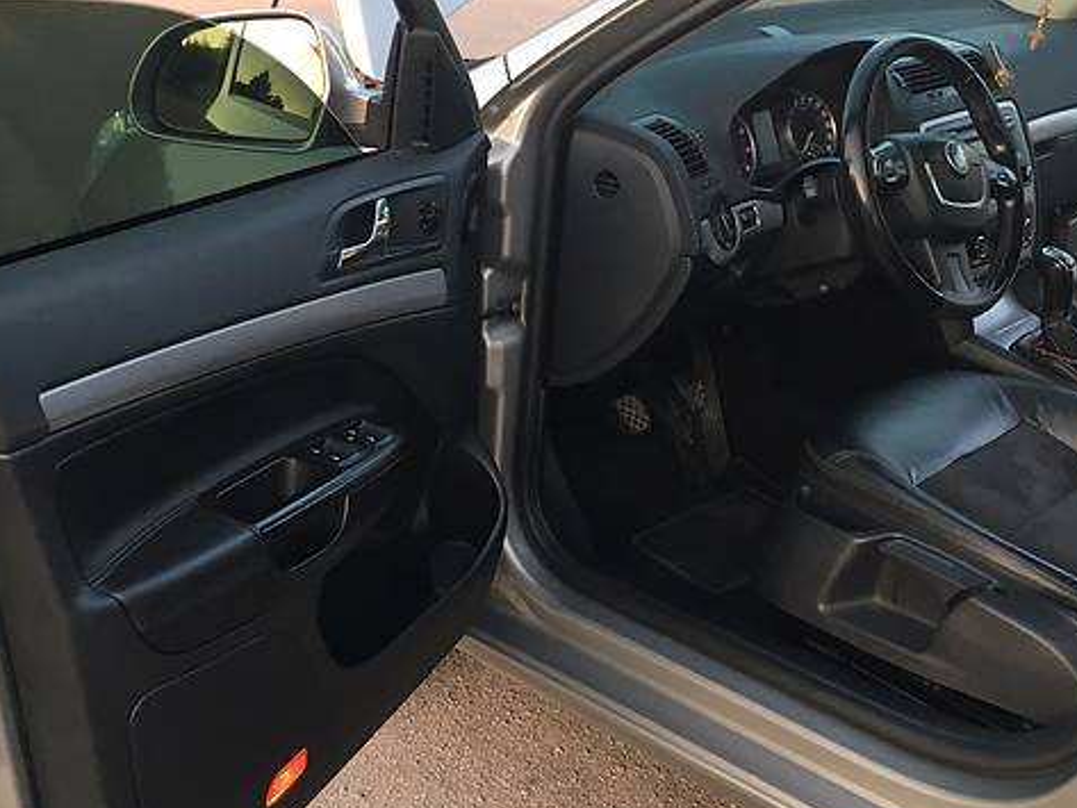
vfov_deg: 29.5
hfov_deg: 38.9
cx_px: 562
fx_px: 1525
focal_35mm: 49
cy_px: 280
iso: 32
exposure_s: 1/33
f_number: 2.2
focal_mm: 4.2
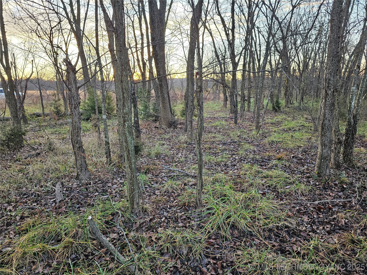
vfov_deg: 58.9
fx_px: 244
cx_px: 184
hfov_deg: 73.9
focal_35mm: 23
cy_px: 138
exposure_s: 1/120
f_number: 1.7
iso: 200
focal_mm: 6.3
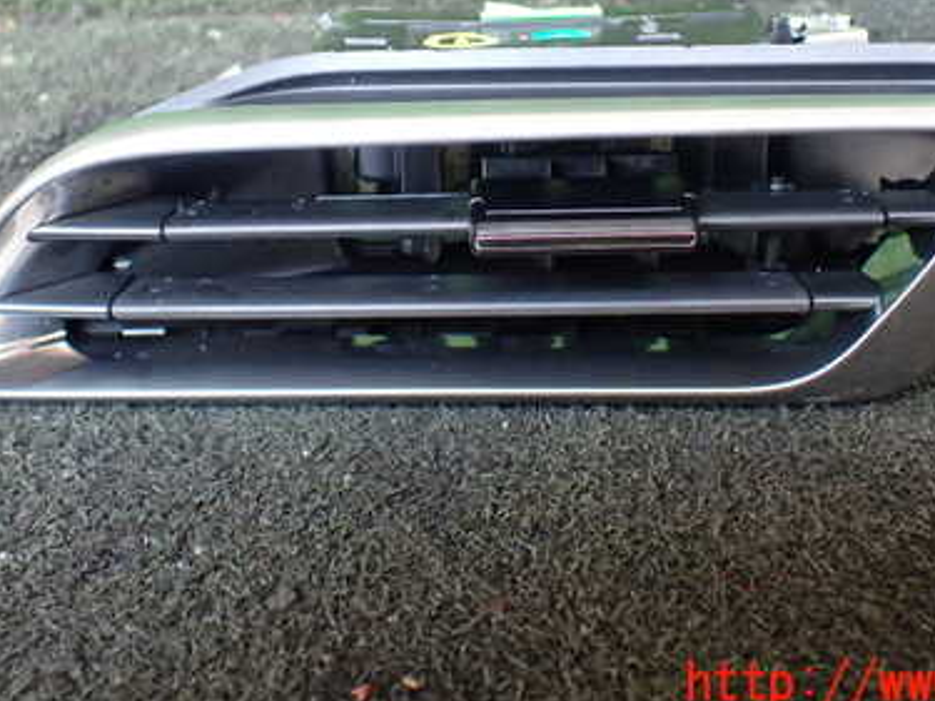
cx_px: 501
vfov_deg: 29.6
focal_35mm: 48
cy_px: 155
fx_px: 1296
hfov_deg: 39.6
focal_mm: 5.4
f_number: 2.3
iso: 640
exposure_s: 1/125
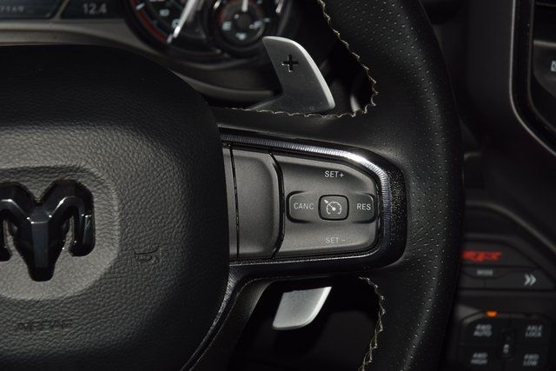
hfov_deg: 19.5
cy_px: 186
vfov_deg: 13.0
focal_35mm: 105
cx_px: 278
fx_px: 1622
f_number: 8
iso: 100
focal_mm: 70
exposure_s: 1/125
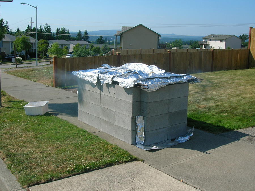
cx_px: 128
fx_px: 280
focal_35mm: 38
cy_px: 96
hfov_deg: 49.0
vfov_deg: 37.7
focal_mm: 6.4
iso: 50
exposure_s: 1/458
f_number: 5
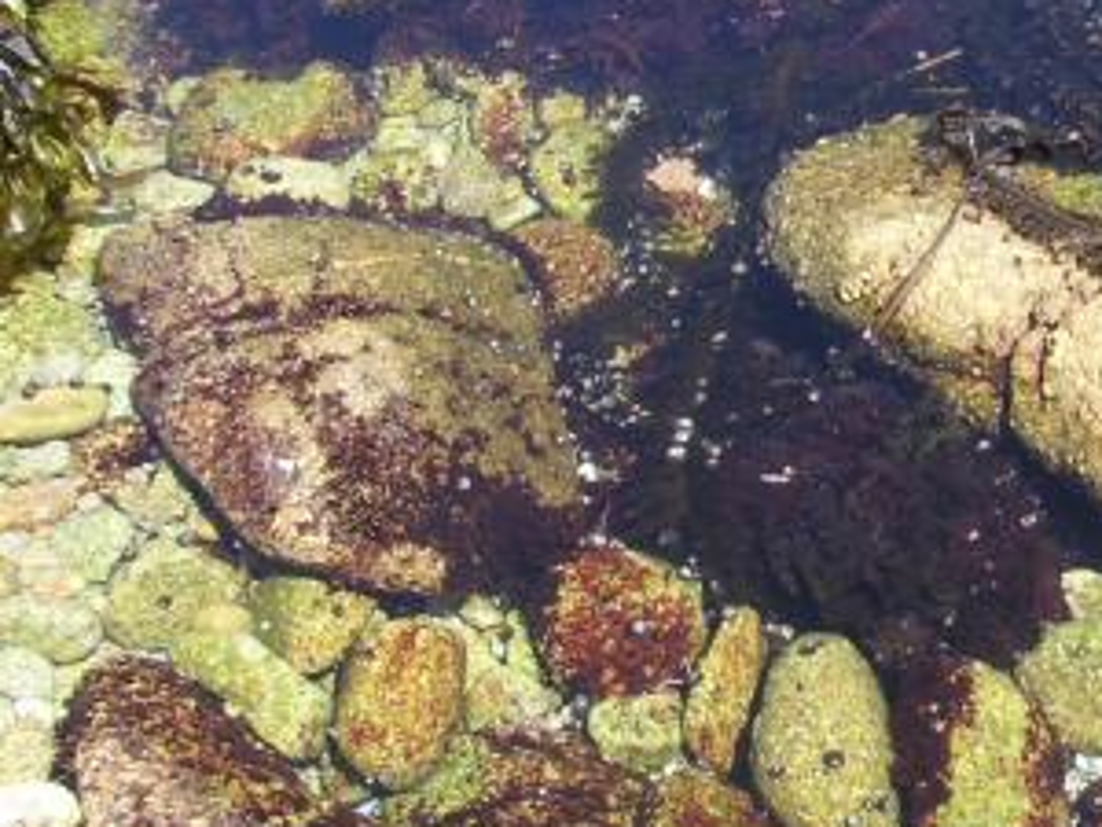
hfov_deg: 23.6
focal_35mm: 81
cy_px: 287
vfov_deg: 18.2
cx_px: 937
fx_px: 2579
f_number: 2.8
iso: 50
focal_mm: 6
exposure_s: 1/250
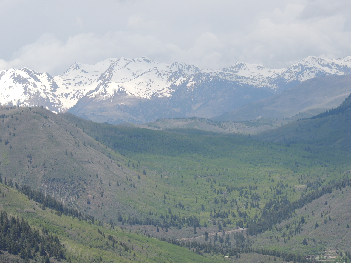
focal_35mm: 145
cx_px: 176
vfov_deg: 10.2
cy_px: 132
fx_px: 1470
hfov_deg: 13.6
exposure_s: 1/800
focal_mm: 25.8
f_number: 4.4
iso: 100
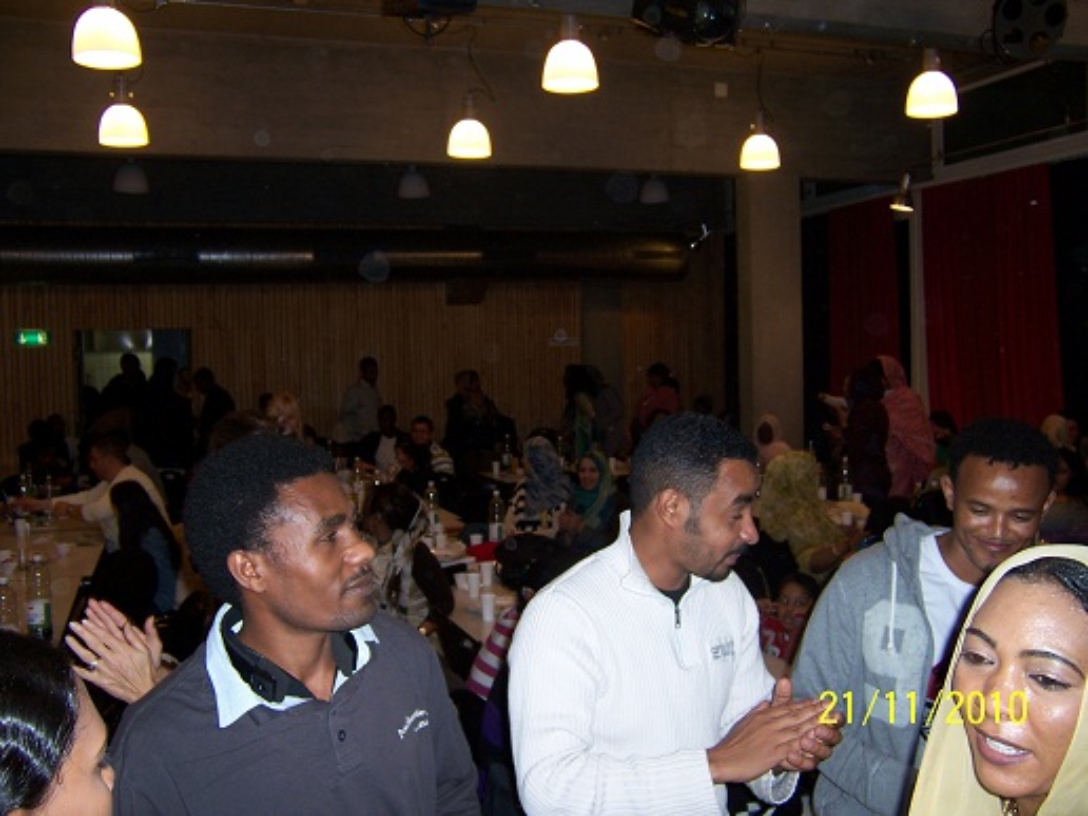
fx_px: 1037
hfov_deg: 55.4
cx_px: 544
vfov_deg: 42.9
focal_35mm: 33
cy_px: 408
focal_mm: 5.5
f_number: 2.8
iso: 80
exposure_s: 1/60
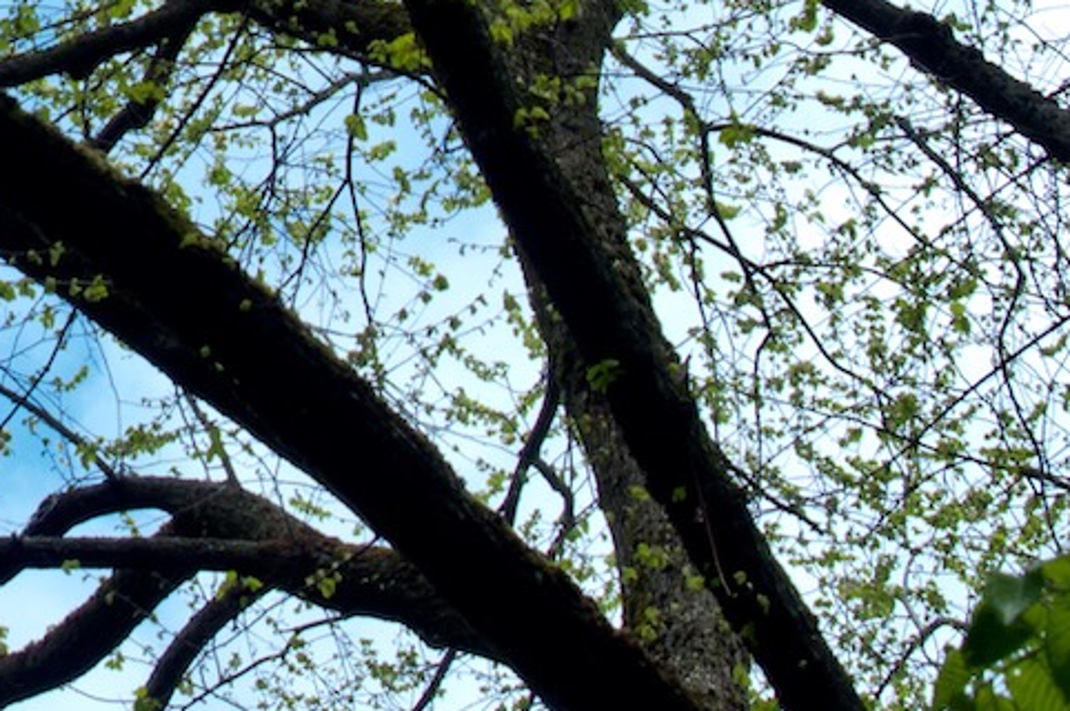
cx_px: -542
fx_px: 8313
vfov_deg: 4.9
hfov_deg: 7.2
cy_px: -293
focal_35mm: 280
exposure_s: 1/125
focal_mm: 45
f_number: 10
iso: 200
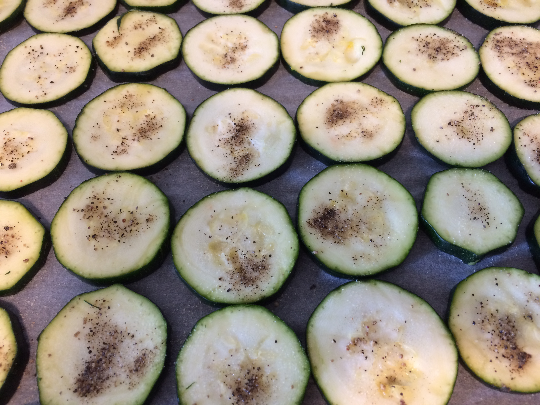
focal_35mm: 29
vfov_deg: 48.2
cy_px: 202
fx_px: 452
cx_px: 270
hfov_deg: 61.7
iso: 80
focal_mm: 4.15
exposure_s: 1/33
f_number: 2.2
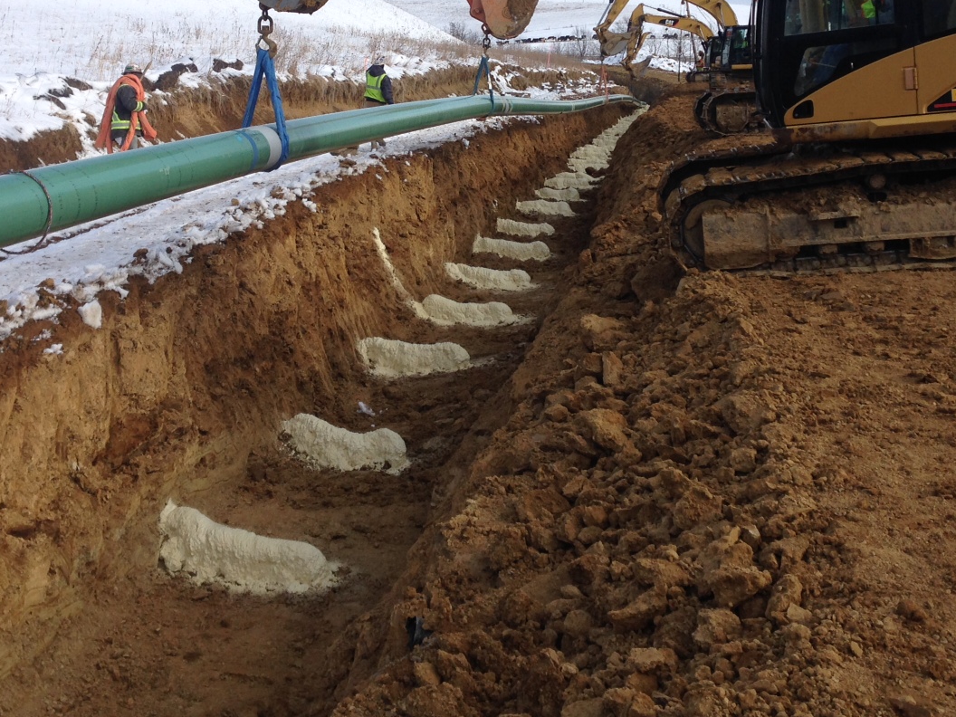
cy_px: 170
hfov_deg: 37.5
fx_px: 1408
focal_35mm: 51
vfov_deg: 28.1
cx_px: 456
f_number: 2.4
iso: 50
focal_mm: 4.12
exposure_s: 1/1506
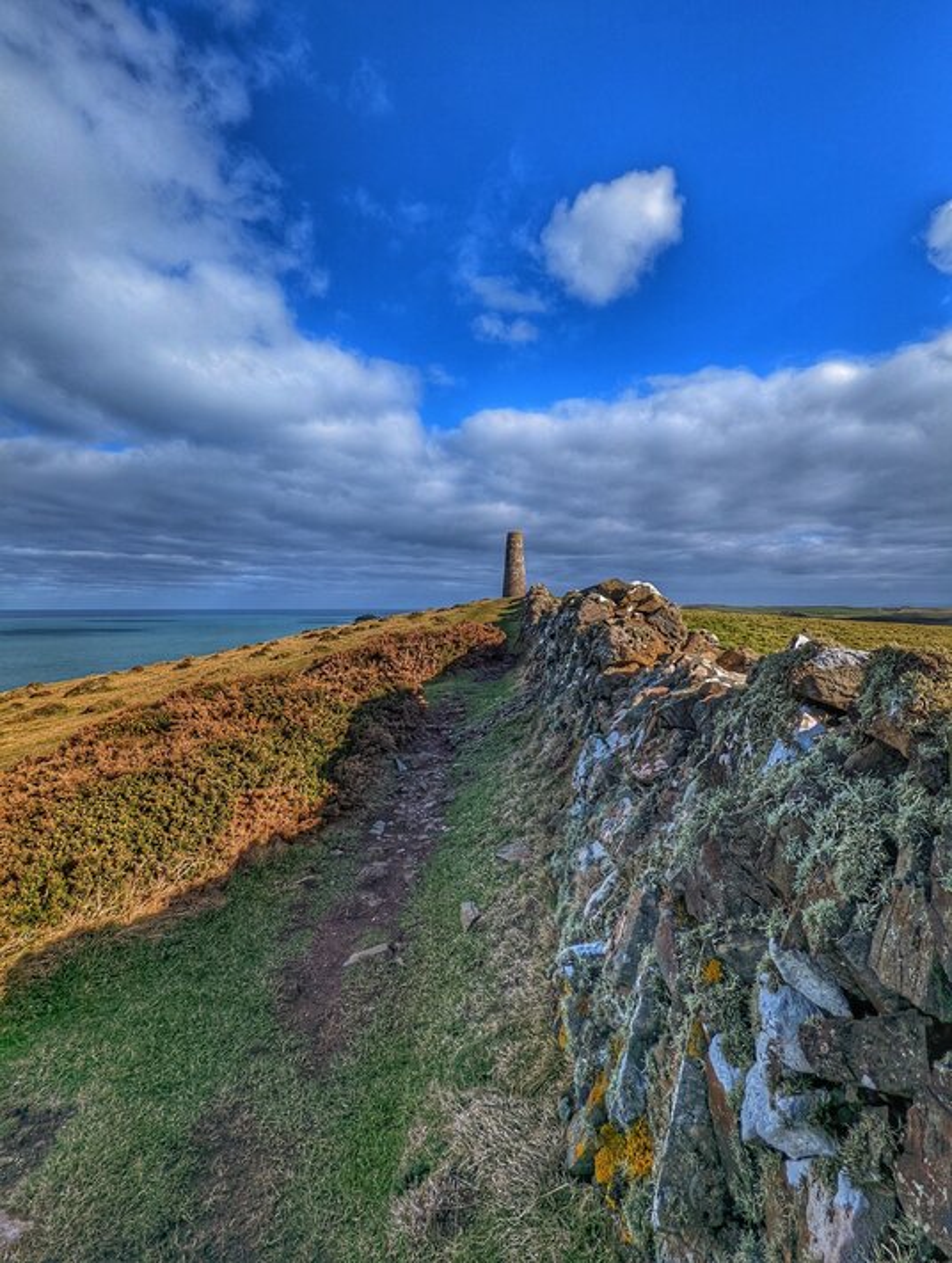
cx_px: 476
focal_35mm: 16
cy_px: 632
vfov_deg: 94.4
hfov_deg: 78.3
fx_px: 585
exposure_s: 1/1148
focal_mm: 2.35
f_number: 2.2
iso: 53
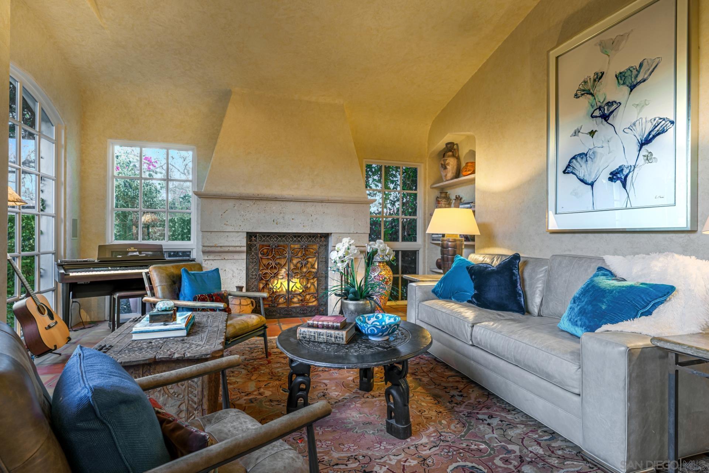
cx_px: 354
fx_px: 355
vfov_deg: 67.4
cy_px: 236
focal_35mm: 18
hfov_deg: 90.0
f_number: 9
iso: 100
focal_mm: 18
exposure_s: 1/8
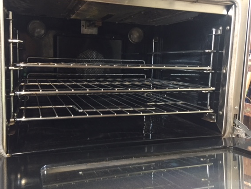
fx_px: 239
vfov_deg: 43.0
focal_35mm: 33
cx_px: 113
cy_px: 91
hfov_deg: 55.2
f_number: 2.2
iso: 250
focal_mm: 4.15
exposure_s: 1/17
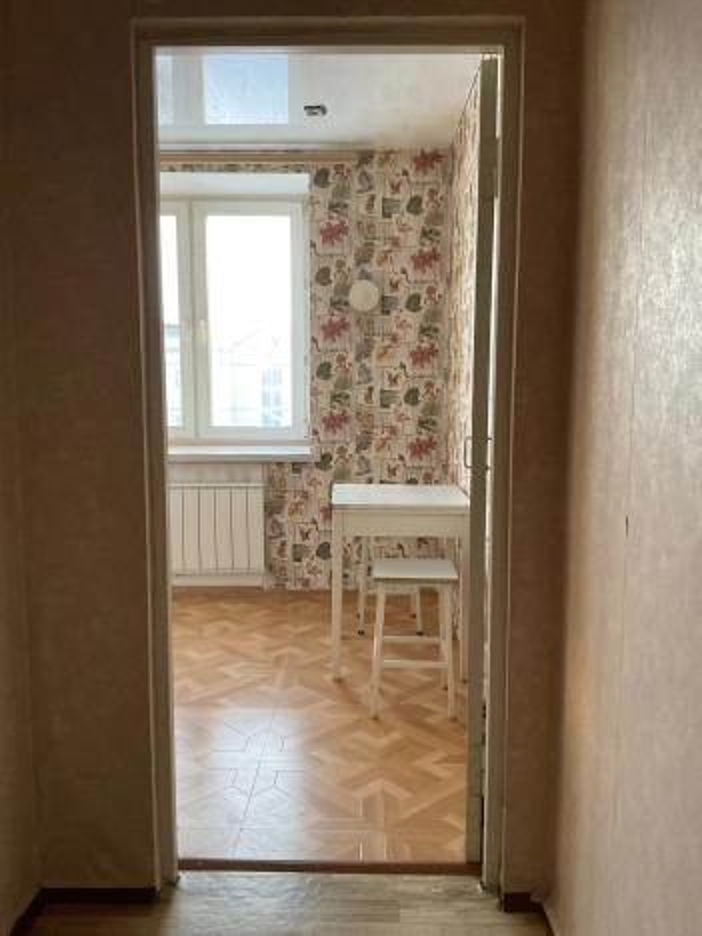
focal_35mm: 29
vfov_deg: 61.7
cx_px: 351
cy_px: 468
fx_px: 784
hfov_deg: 48.2
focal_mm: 3
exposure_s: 1/50
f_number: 1.8
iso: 125
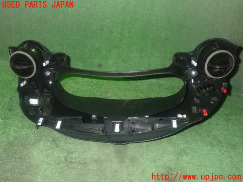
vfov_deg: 39.7
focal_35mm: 36
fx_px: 253
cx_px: 122
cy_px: 91
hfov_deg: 51.4
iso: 1250
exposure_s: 1/40
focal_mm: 6.37
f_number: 7.1
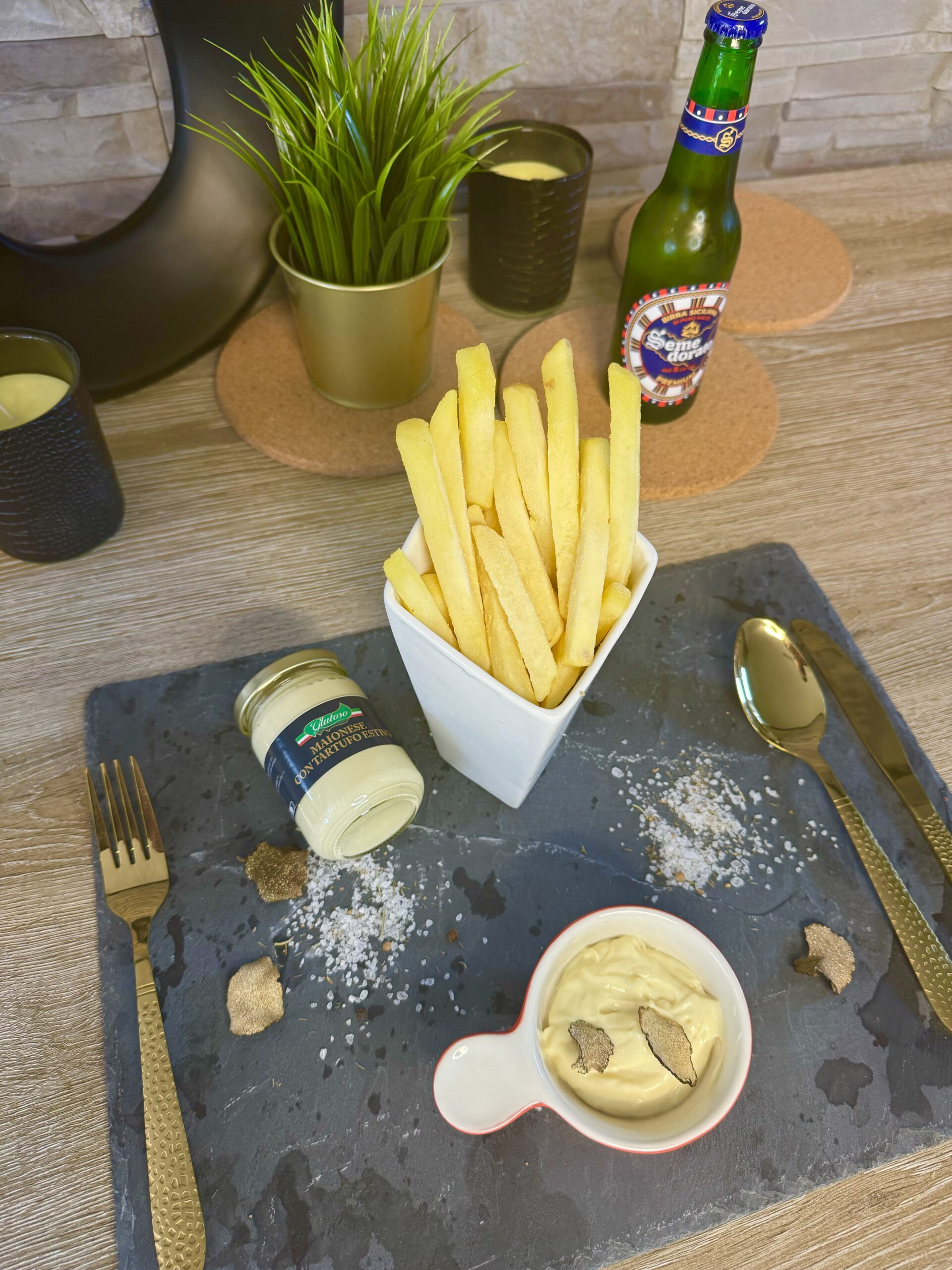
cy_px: 635
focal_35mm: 24
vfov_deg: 71.6
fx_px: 880
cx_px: 476
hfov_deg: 56.8
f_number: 1.78
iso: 125
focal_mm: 6.86
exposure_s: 1/50
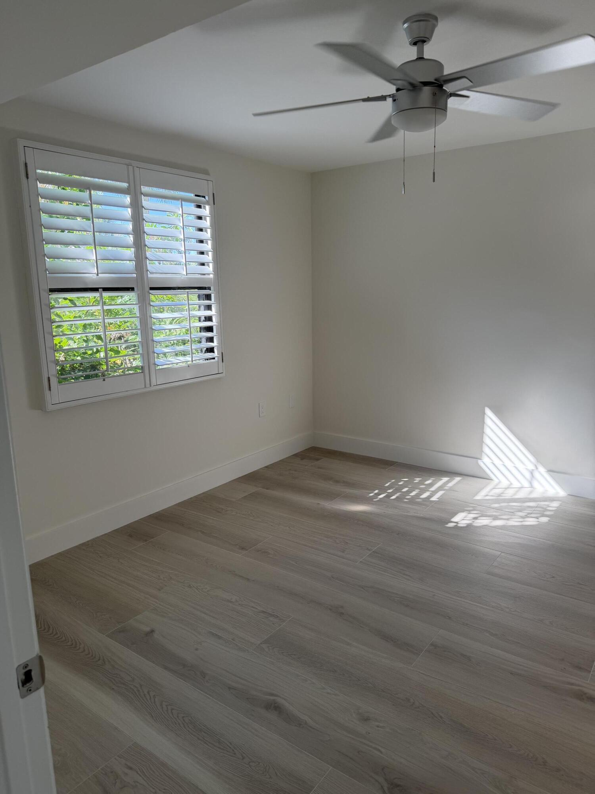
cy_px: 397
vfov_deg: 71.6
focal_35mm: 24
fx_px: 550
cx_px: 298
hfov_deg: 56.8
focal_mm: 6.76
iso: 80
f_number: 1.78
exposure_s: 1/211
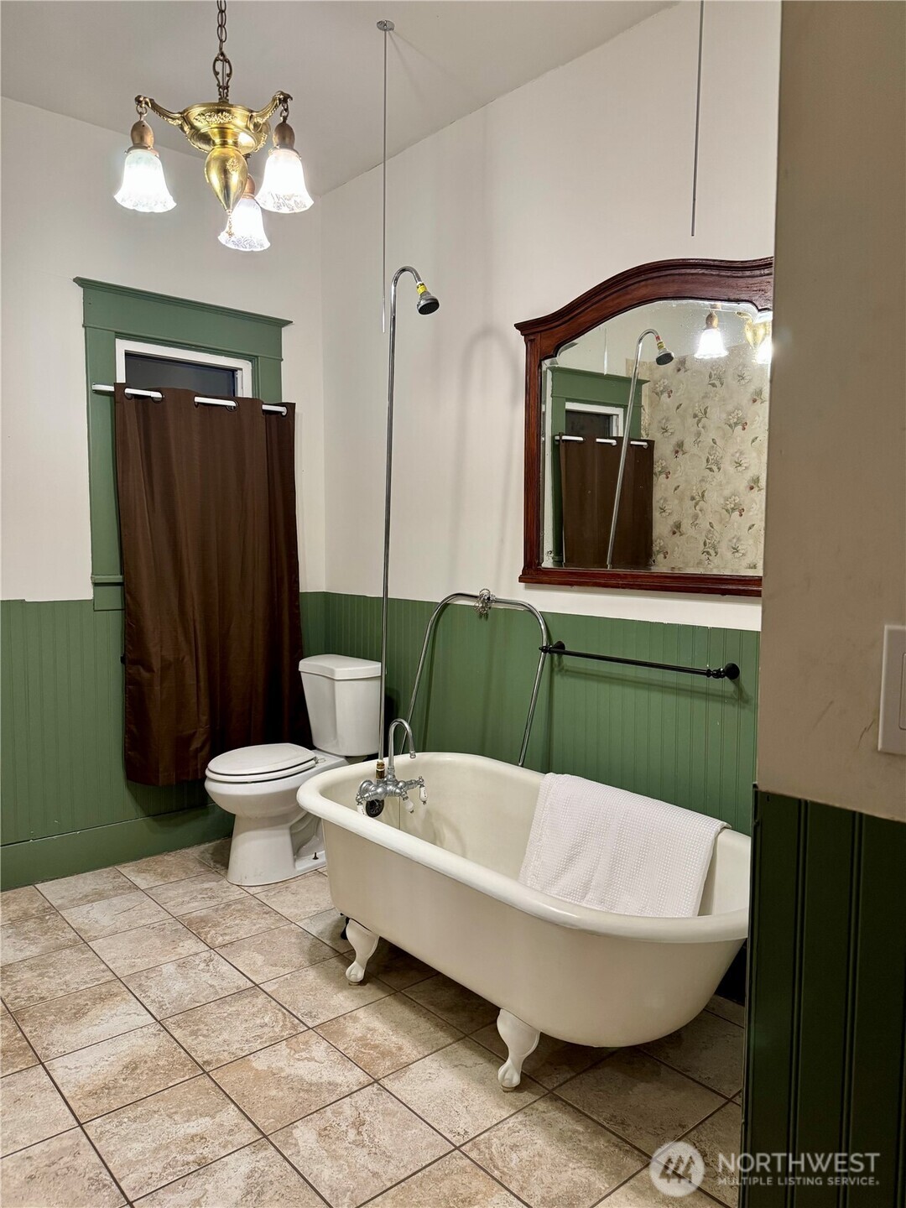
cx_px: 453
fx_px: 838
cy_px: 604
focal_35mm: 24
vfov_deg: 71.6
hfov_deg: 56.8
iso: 320
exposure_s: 1/60
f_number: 1.78
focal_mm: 6.76
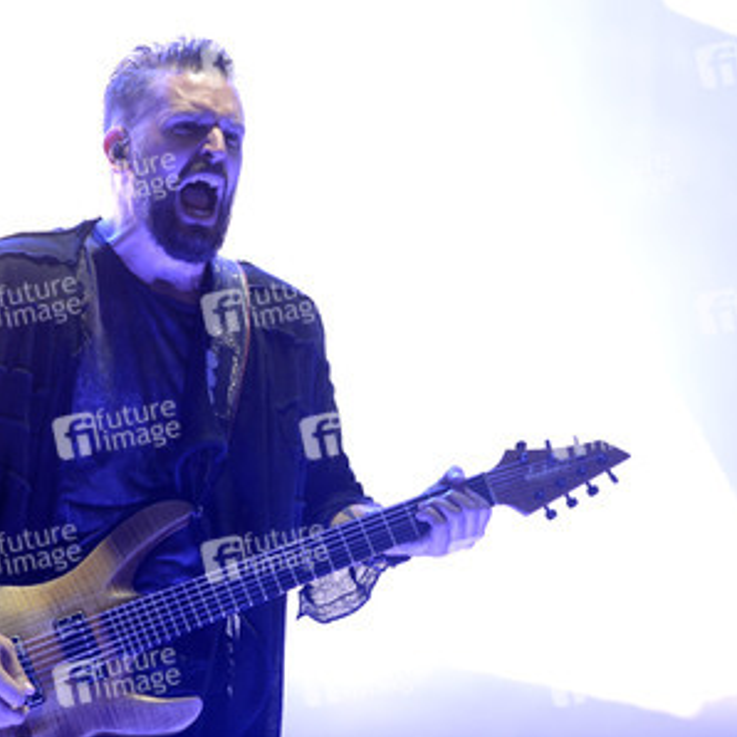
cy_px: 368
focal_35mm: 180
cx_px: 298
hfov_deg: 9.7
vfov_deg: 9.7
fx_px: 4336
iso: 1250
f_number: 2.8
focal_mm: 140
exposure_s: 1/250
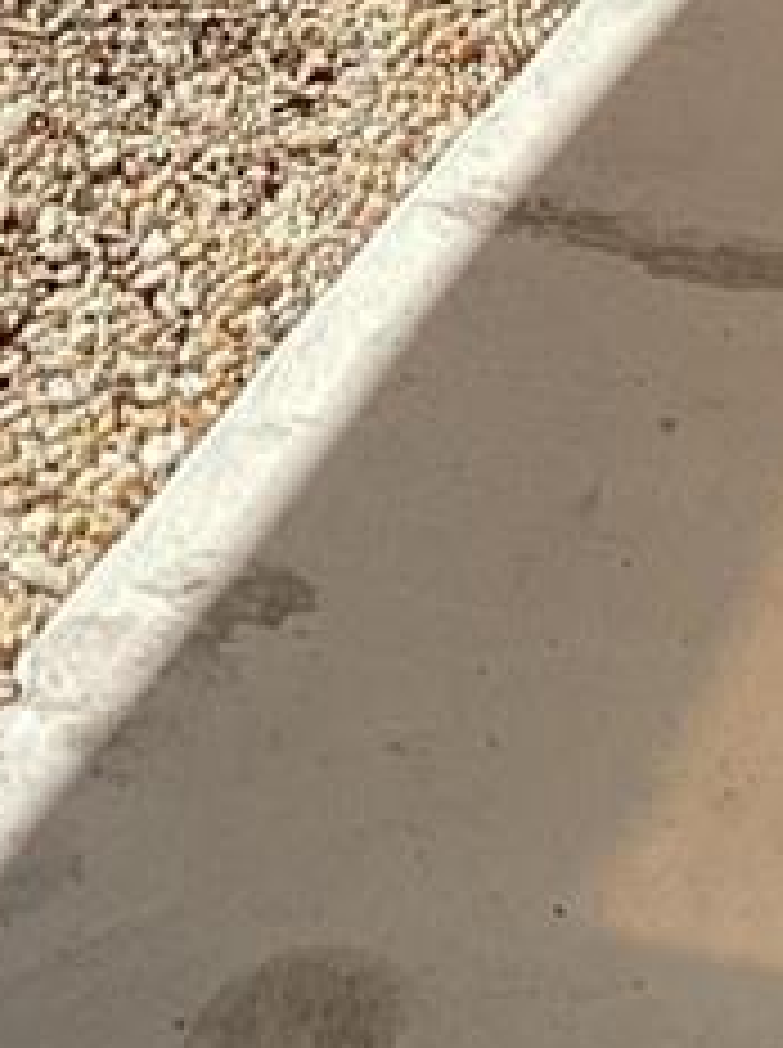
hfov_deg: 9.2
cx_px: 266
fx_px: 4839
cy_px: -1340
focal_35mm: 160
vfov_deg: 10.8
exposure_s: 1/1031
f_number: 2.4
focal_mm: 3.3
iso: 25
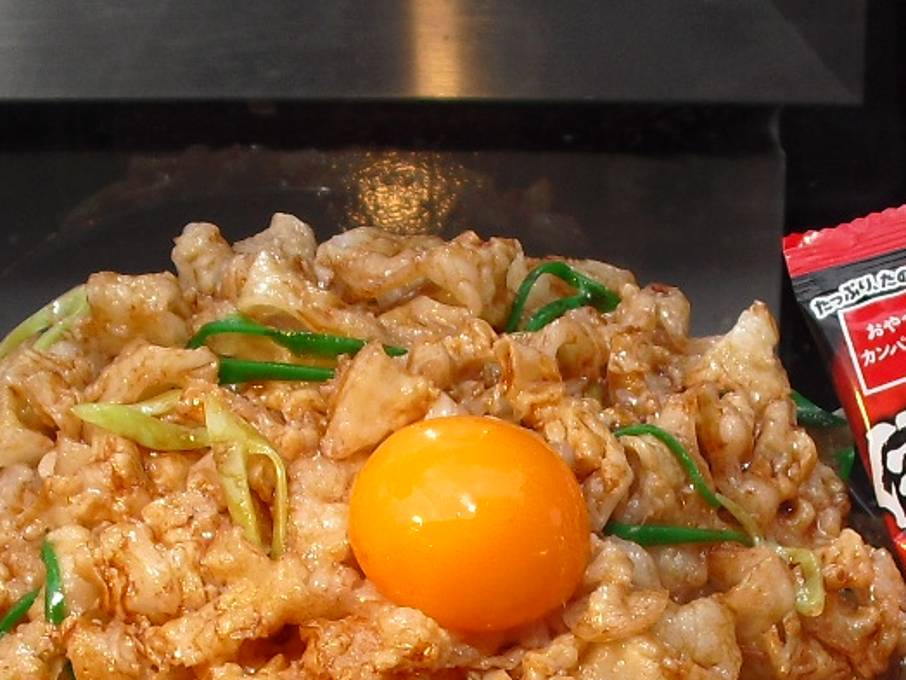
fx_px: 2879
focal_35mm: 110
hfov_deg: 17.9
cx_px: 479
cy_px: 862
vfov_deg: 13.0
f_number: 7.8
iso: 100
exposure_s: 1/100
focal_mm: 6.3
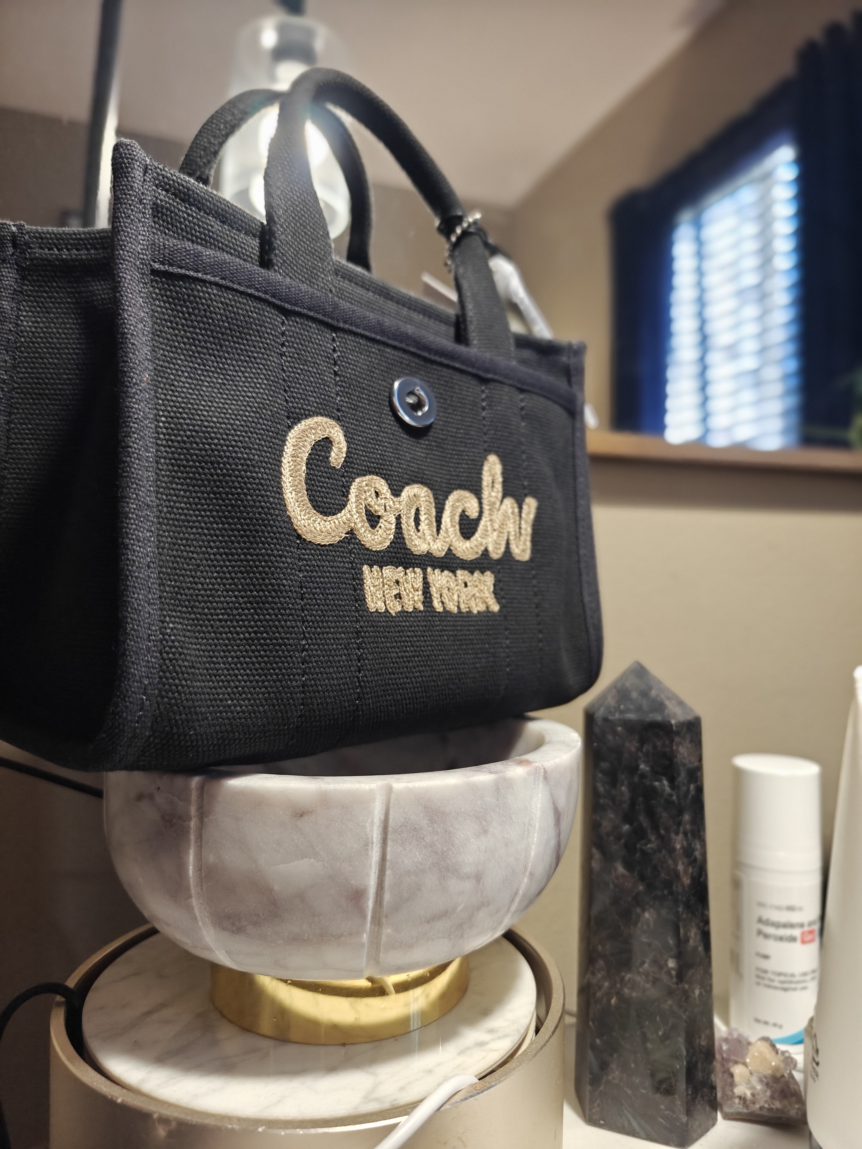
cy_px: 574
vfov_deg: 73.9
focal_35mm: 23
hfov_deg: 58.9
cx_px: 431
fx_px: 764
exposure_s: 1/50
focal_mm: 6.06
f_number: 2.8
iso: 200
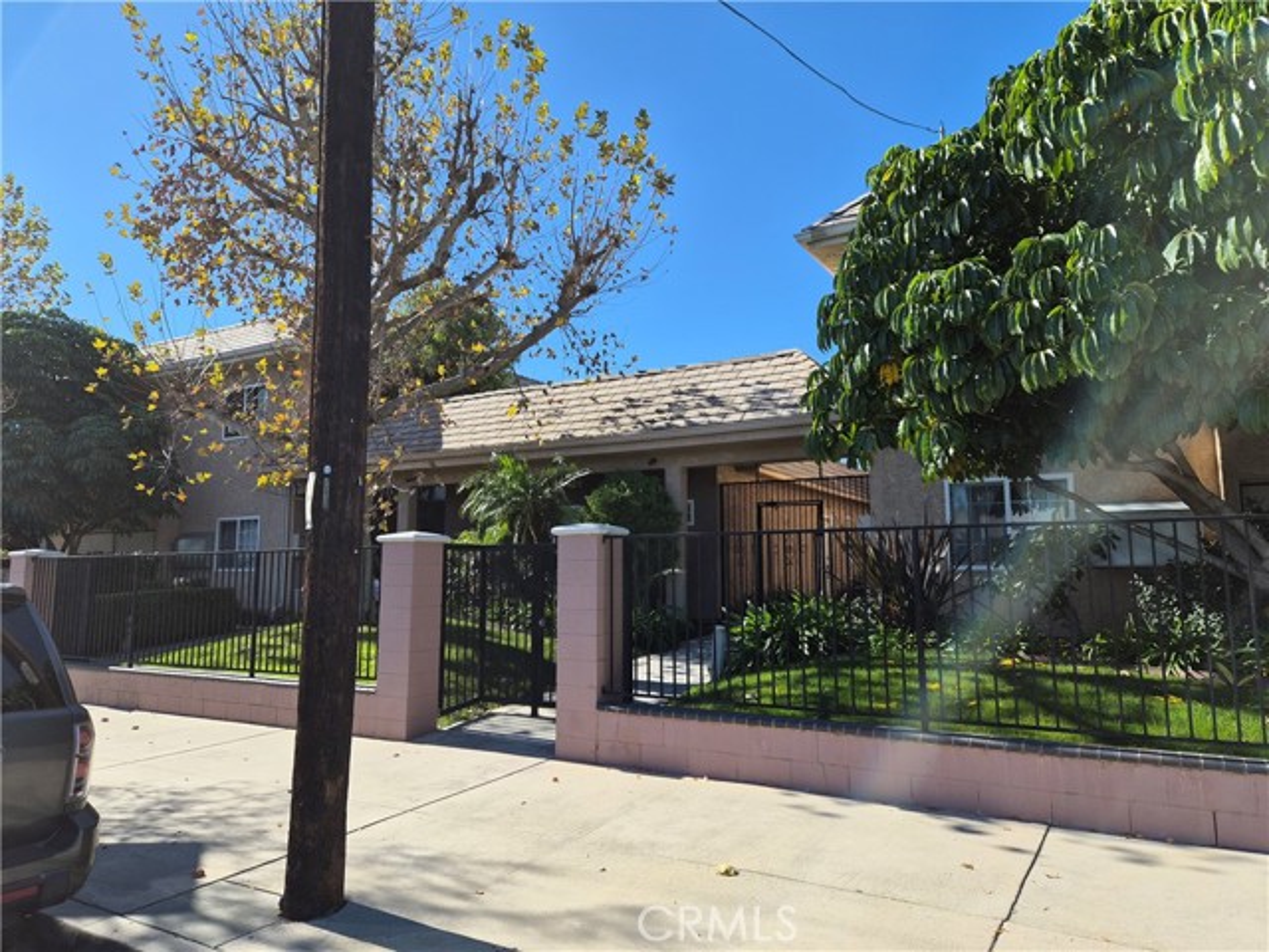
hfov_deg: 73.9
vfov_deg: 58.9
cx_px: 634
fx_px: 843
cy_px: 476
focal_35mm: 23
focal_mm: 5.4
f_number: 1.8
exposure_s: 1/3312
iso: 80
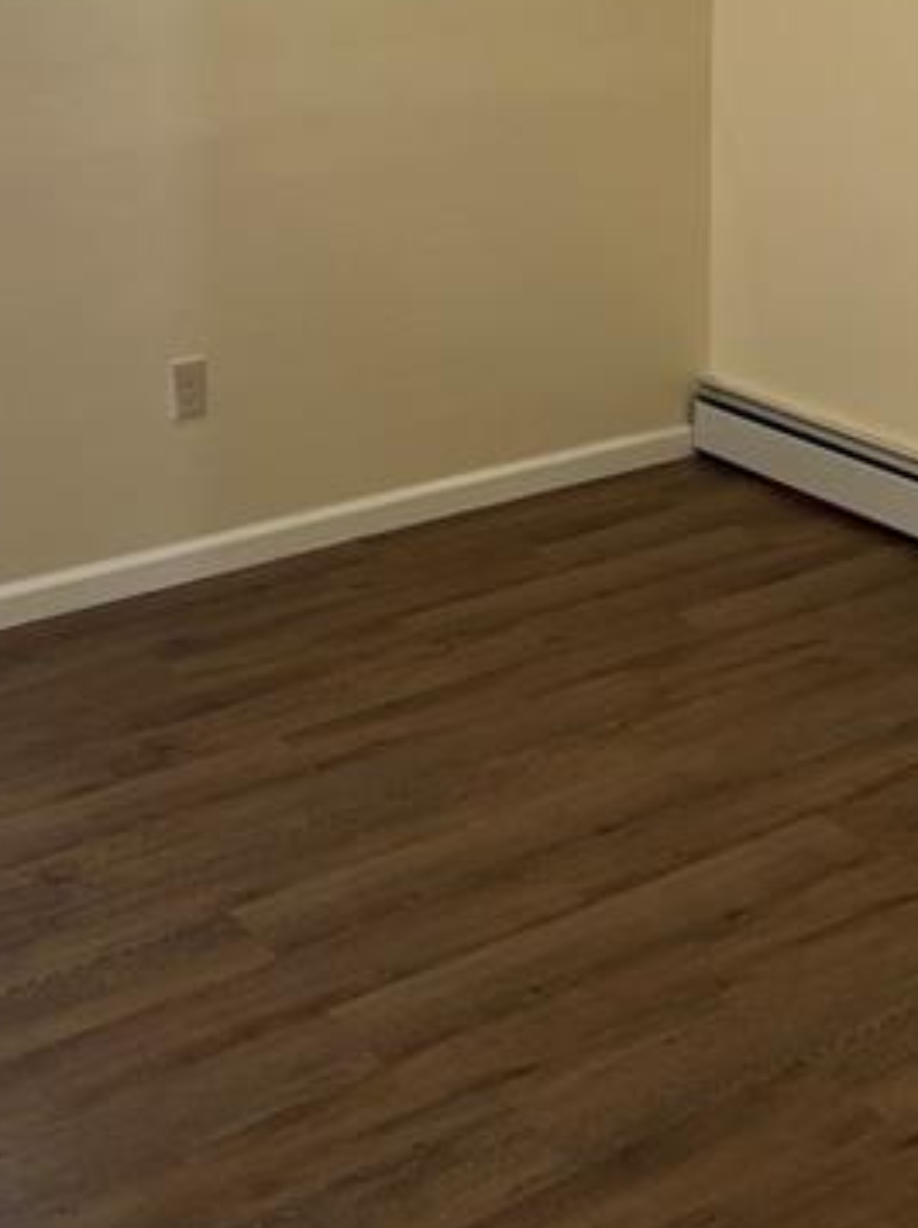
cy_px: 62
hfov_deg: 26.0
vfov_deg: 32.2
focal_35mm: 56
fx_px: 1984
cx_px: 495
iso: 64
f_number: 1.5
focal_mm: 5.7
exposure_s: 1/60
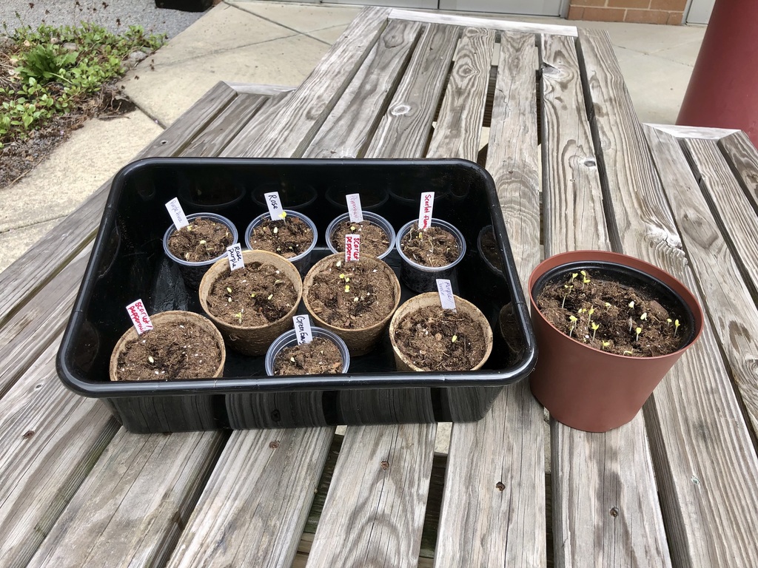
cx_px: 379
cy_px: 284
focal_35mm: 28
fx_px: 613
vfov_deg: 49.7
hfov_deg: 63.4
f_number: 1.8
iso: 25
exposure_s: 1/120
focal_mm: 3.99
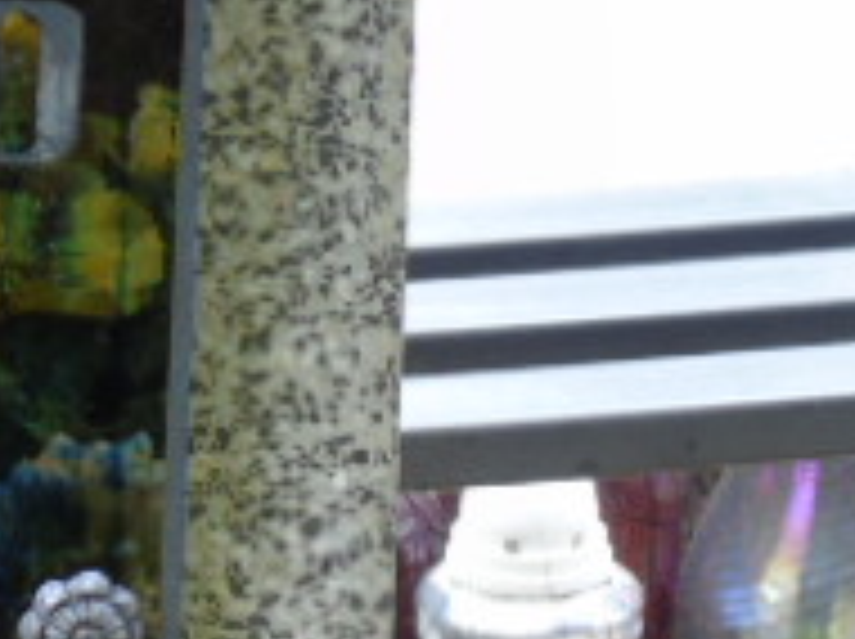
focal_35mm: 317
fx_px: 7820
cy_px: 135
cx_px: -266
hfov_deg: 6.2
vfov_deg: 4.7
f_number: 4.3
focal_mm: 17
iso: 100
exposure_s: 1/40
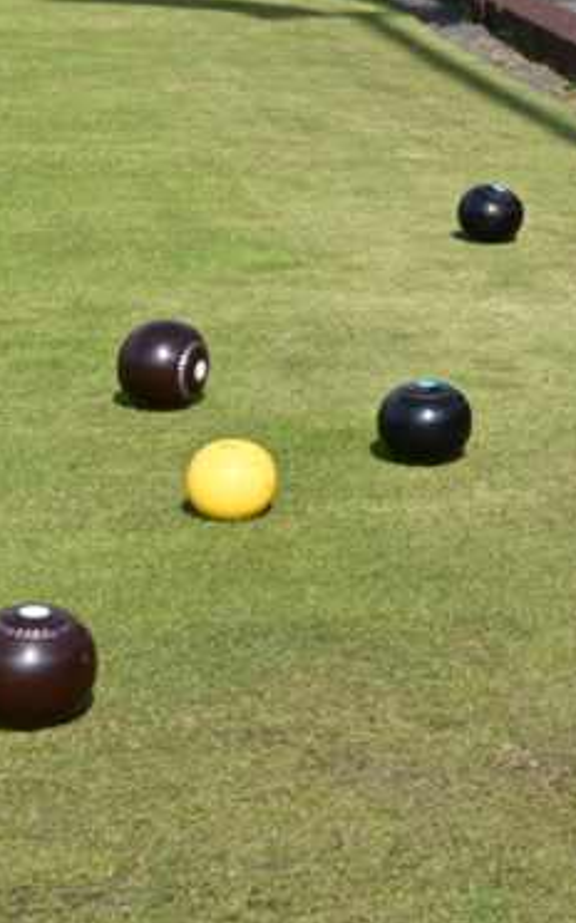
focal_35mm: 125
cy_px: 50
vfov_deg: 16.4
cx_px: 1224
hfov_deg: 9.6
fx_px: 3144
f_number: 13
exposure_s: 1/125
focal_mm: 38
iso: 100
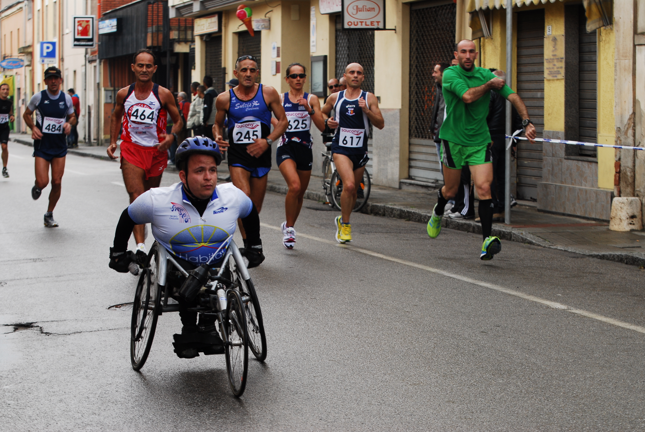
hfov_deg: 19.4
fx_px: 1883
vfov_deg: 13.1
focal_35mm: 105
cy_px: 216
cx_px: 322
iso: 200
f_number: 5.6
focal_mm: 70
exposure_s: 1/125
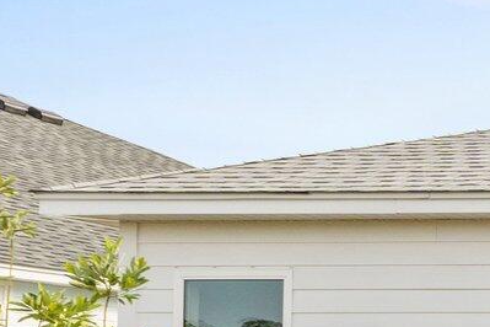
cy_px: 415
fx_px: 1048
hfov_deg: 16.0
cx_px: 1110
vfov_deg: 16.8
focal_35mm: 77
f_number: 8
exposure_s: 1/60
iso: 320
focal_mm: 10
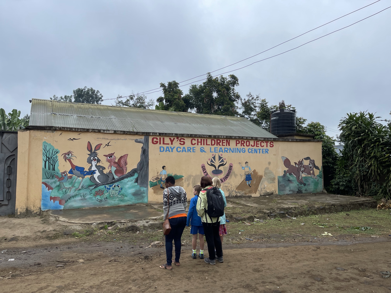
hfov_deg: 67.3
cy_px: 146
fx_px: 294
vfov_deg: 53.1
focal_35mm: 26
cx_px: 196
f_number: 1.6
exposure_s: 1/923
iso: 32
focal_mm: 5.1
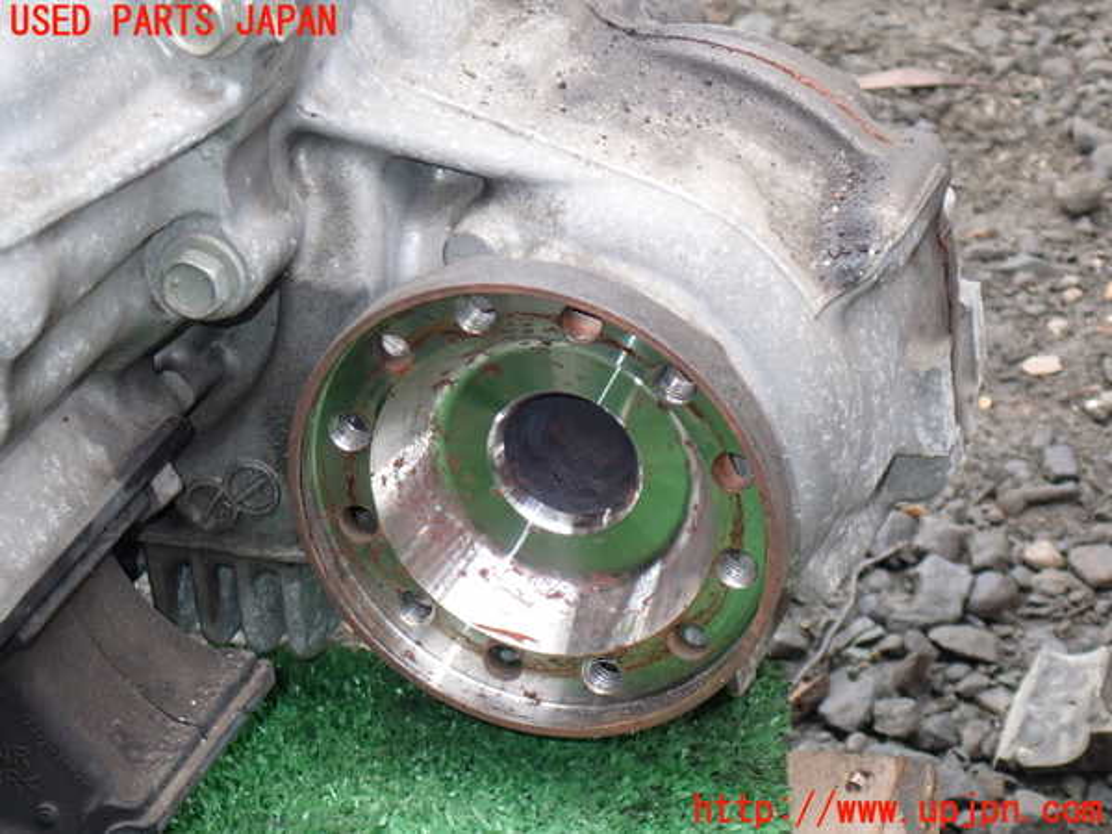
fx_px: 3212
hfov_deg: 19.6
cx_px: 556
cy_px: 417
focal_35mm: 100
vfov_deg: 14.8
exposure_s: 1/100
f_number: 4.9
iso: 250
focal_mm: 18
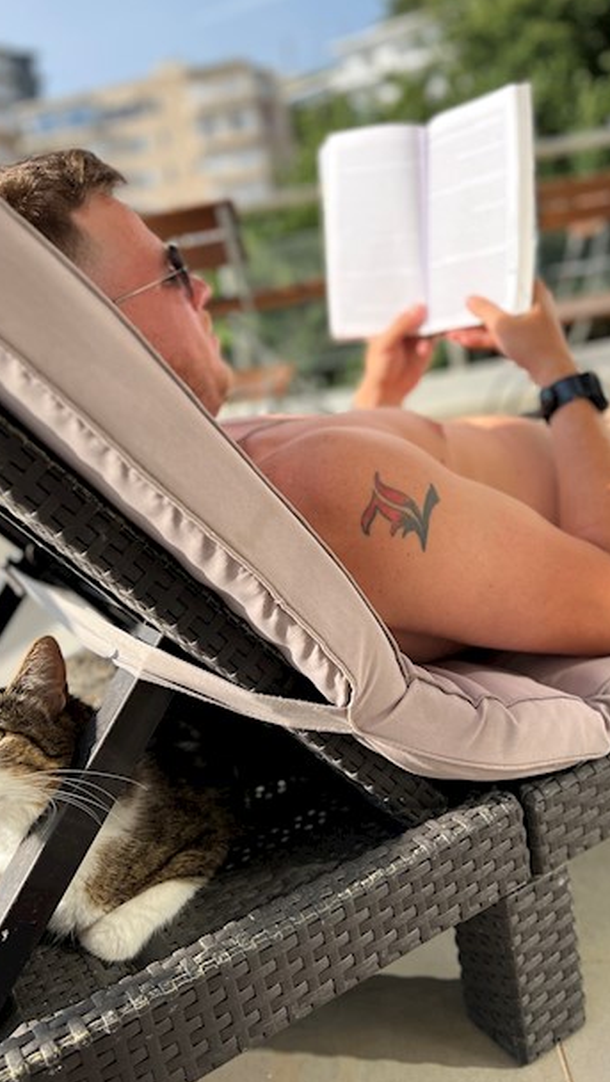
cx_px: 308
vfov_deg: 62.6
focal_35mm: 31
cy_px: 548
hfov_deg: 37.8
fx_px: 891
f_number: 1.5
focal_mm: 5.7
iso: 50
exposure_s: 1/2353
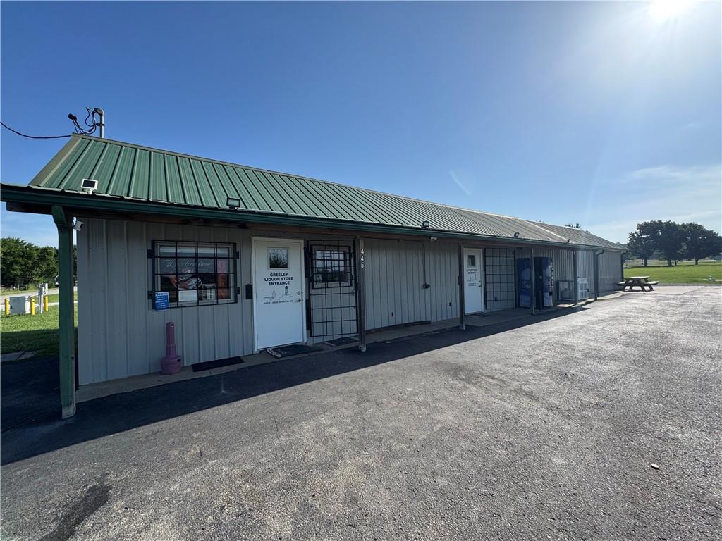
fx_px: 292
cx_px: 361
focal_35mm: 14
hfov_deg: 102.1
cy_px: 270
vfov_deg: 85.7
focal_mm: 2.22
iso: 40
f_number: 2.2
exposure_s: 1/1748
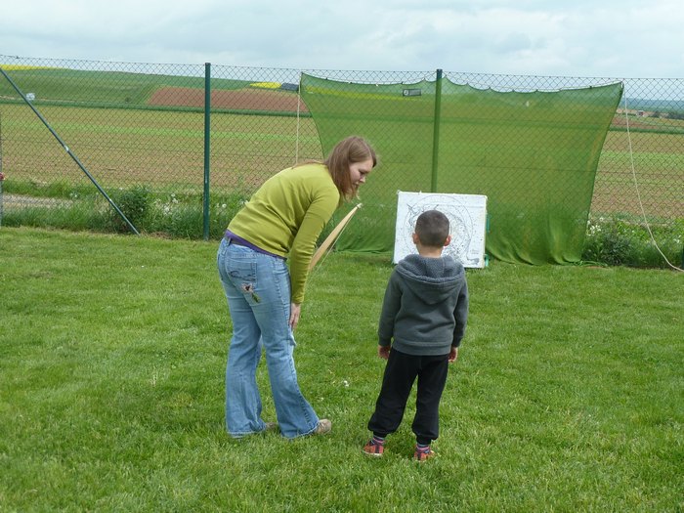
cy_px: 256
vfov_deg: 30.3
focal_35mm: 48
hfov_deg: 39.7
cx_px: 342
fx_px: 948
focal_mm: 7.9
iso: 80
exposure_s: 1/320
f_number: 4
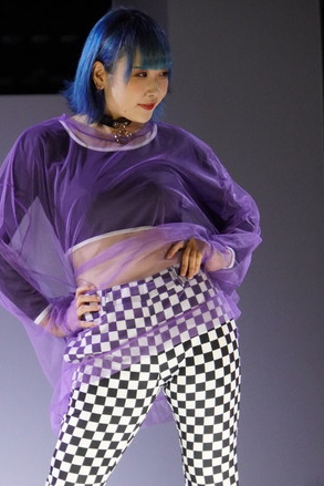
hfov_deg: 3.9
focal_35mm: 351
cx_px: 123
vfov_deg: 5.9
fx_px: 4731
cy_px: 339
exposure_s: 1/250
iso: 5000
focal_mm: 151
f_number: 6.3
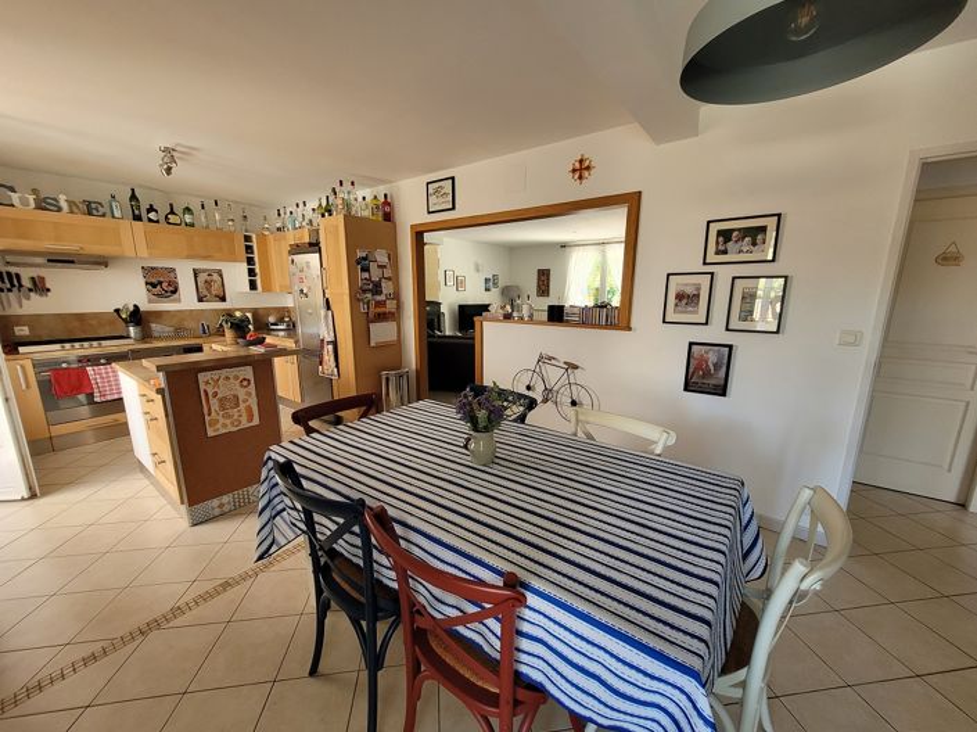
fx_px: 367
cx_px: 488
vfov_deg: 89.9
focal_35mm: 13
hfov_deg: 106.2
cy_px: 366
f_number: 2.2
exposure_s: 1/50
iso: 125
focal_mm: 1.74
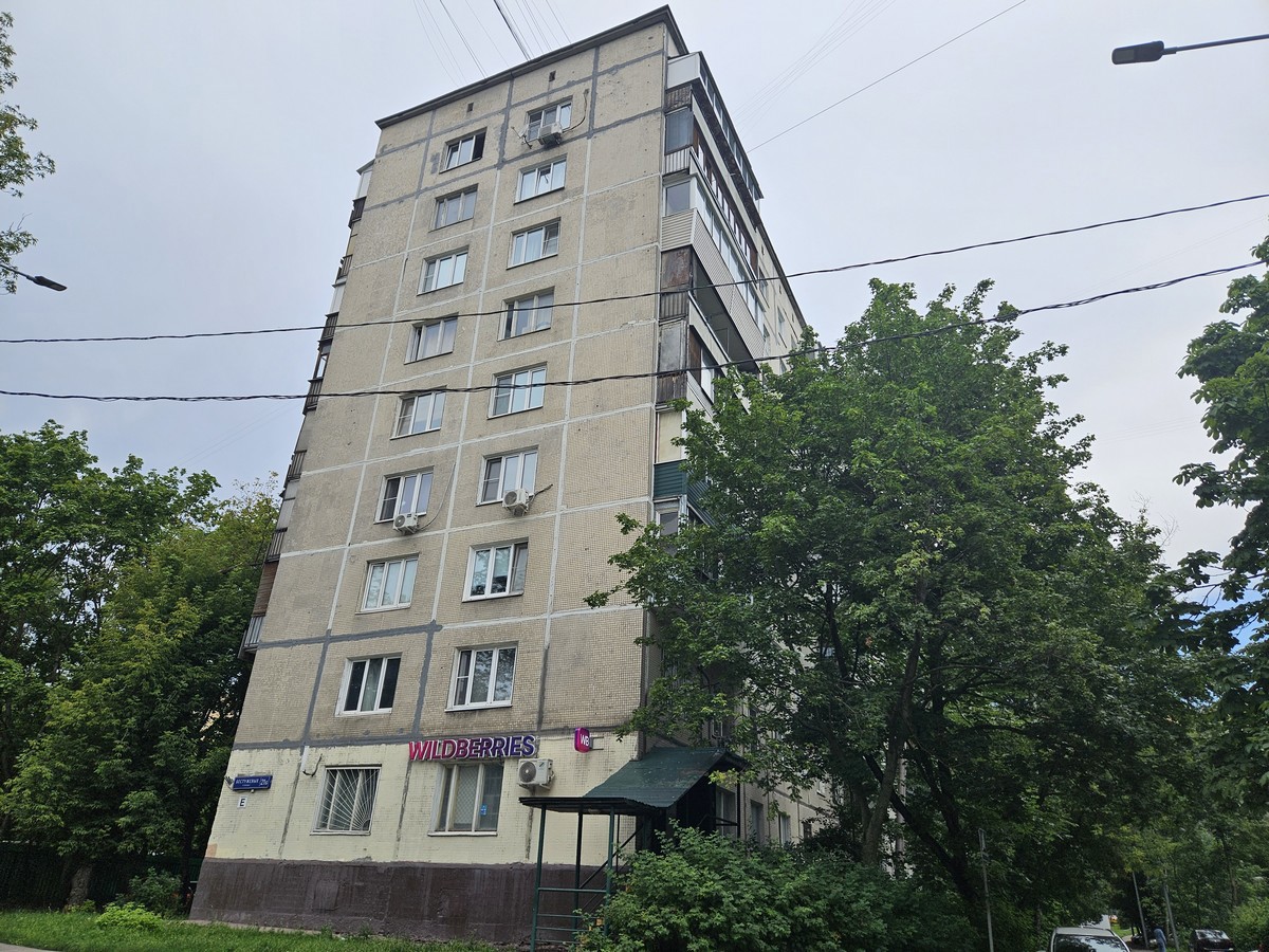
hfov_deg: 73.9
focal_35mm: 23
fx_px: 843
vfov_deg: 58.9
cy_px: 476
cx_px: 634
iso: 25
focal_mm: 5.4
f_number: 1.8
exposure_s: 1/1126
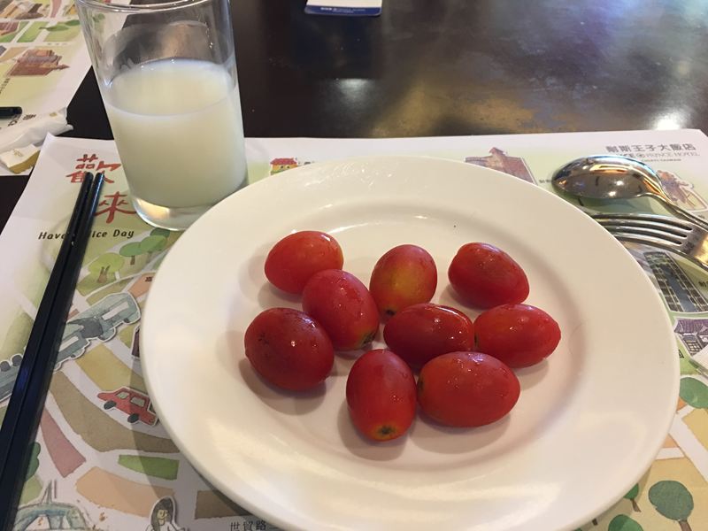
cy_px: 266
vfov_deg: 48.2
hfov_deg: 61.7
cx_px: 354
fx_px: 593
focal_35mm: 29
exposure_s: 1/15
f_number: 2.2
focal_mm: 4.15
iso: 100
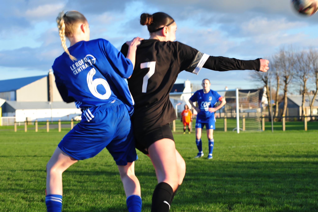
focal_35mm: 80
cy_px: 106
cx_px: 159
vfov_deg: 17.0
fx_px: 706
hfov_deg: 25.4
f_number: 7.1
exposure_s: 1/200
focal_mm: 80
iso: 200
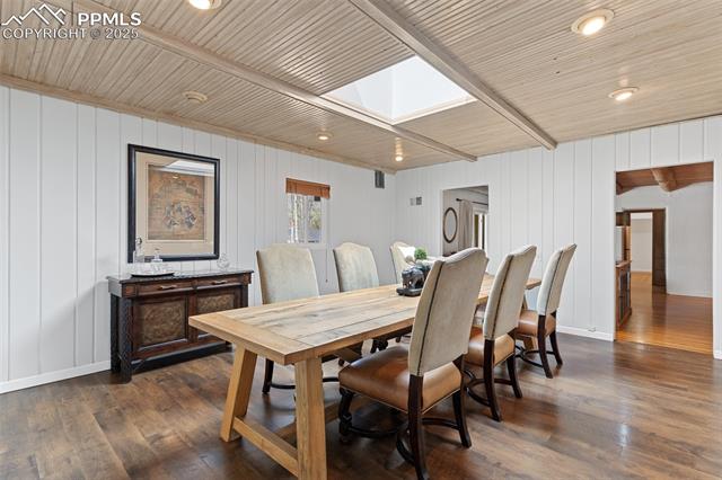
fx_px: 341
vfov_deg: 70.4
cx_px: 361
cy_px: 240
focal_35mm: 17
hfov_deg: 93.3
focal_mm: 17
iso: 400
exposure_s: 1/5
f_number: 8
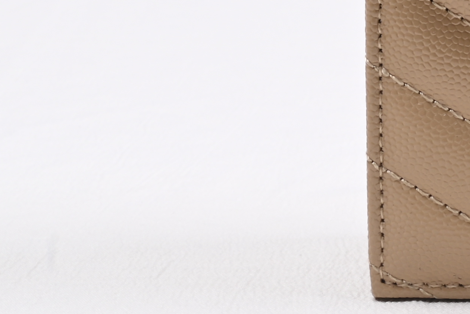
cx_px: 807
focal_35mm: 191
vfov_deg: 7.0
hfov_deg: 10.2
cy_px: -240
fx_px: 2494
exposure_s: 1/2
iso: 100
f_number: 16
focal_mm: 40
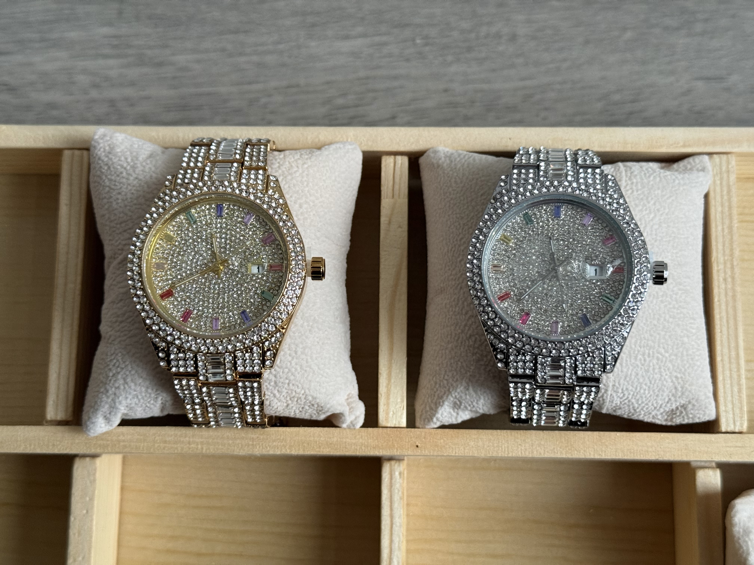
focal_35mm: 48
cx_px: 377
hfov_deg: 39.7
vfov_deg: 30.3
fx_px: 1046
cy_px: 282
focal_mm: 6.76
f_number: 1.78
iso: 250
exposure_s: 1/50
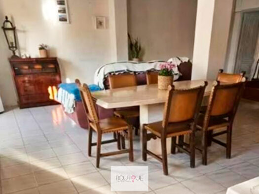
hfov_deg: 98.2
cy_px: 97
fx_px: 112
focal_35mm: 15
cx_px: 130
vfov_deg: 81.8
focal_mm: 1.65
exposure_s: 1/50
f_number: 2.2
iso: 140
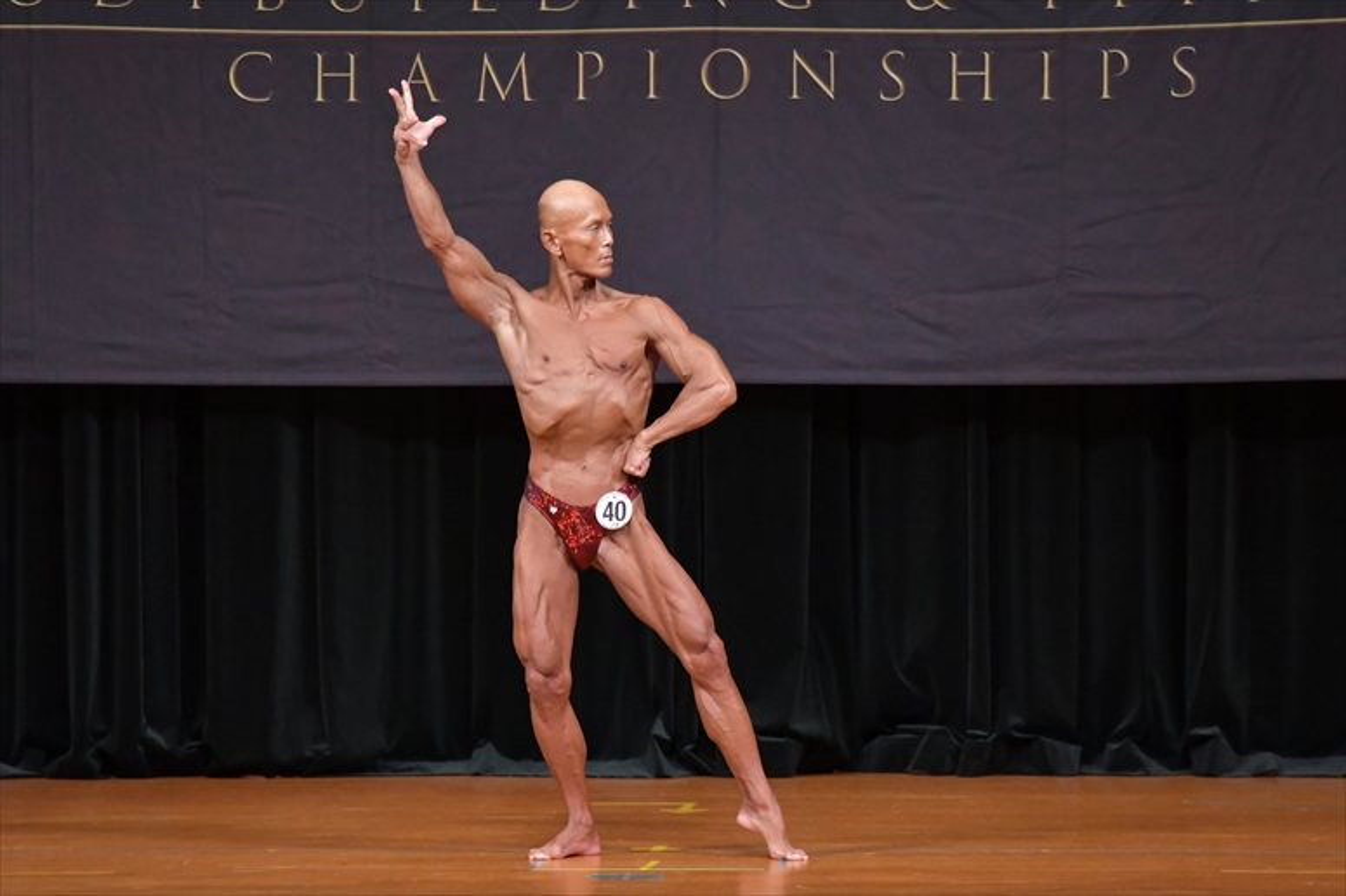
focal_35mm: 255
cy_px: 448
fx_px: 9530
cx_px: 673
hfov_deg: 8.1
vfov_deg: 5.4
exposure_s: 1/400
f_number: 5.6
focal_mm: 170
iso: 5000
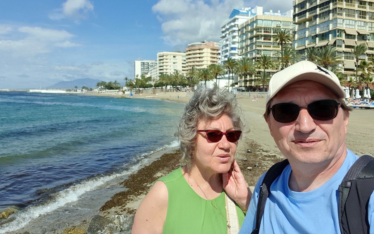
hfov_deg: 68.4
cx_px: 187
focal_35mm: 27
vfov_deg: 46.0
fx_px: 275
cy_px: 109
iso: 47
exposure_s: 1/2481
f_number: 1.9
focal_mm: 3.3
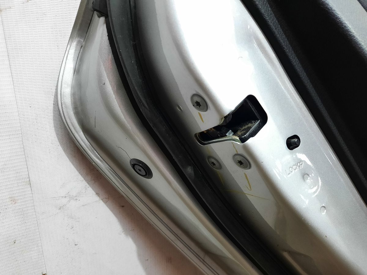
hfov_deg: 69.4
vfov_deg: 54.9
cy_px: 138
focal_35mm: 25
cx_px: 184
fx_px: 265
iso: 320
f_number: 2
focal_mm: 4.6
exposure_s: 1/50
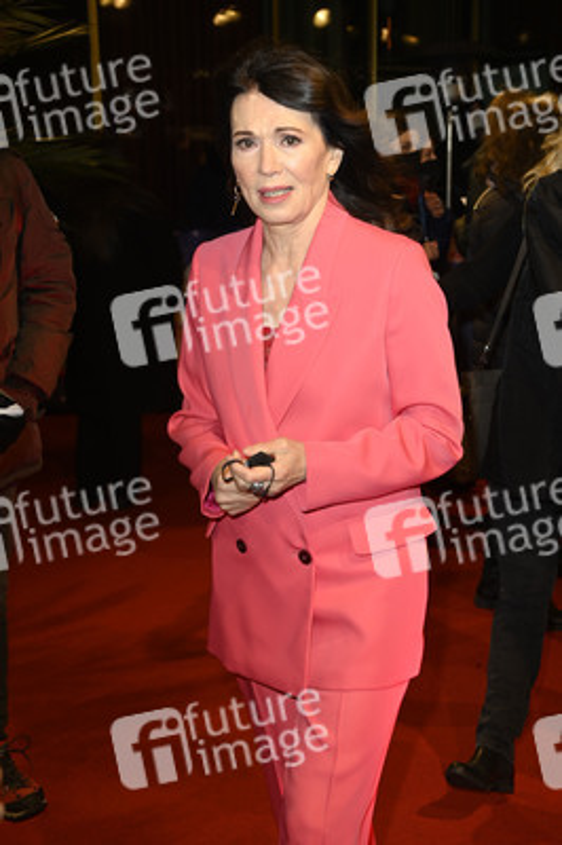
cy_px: 422
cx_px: 281
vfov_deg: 38.2
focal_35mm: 52
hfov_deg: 25.9
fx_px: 1220
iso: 500
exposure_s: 1/250
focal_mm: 52
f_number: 6.3
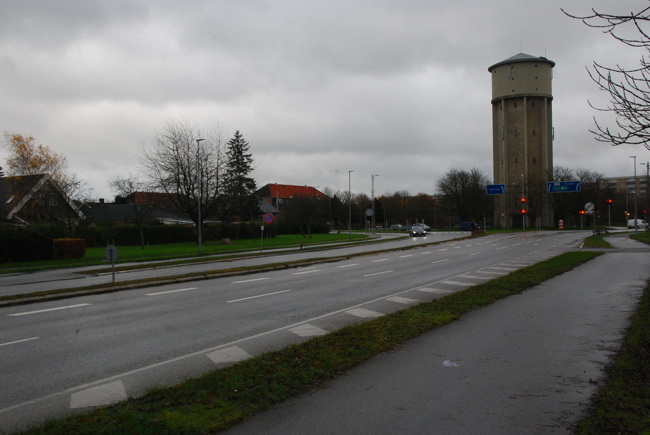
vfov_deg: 34.3
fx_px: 705
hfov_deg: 49.5
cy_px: 218
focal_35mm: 39
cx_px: 325
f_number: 8
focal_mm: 26
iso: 800
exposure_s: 1/200
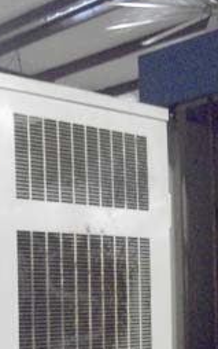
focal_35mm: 80
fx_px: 760
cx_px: -43
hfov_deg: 15.7
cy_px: 286
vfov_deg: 25.3
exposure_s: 1/30
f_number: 2.9
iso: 640
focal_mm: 5.7
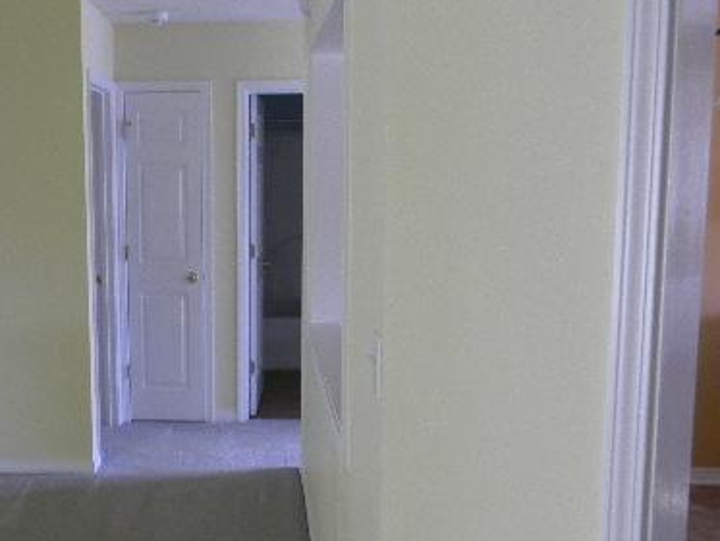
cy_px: 296
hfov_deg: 38.8
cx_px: 201
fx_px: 999
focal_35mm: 48
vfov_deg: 30.3
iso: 238
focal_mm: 5
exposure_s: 1/30
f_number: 3.5
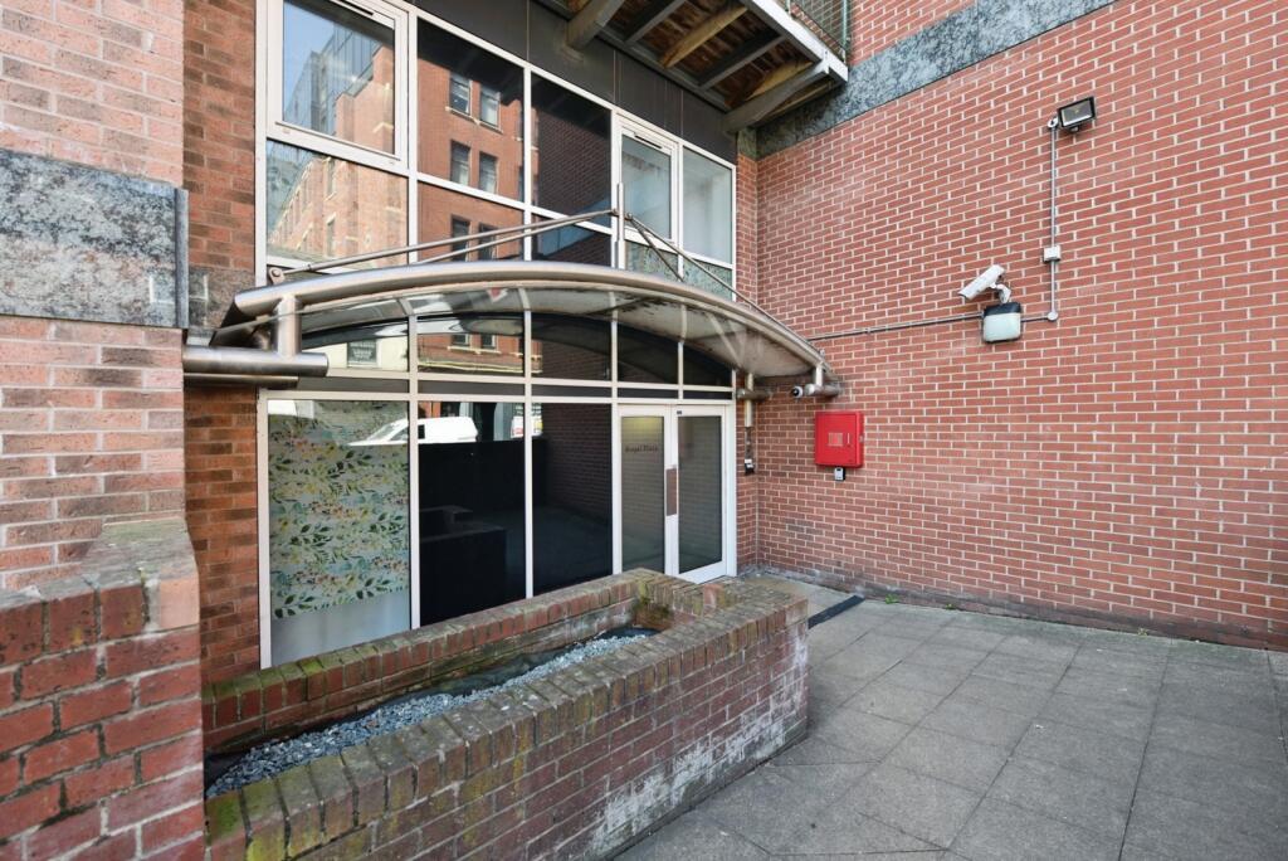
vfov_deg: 77.4
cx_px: 644
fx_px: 537
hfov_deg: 100.4
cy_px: 430
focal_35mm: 15
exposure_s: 1/125
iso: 400
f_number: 5.6
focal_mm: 15
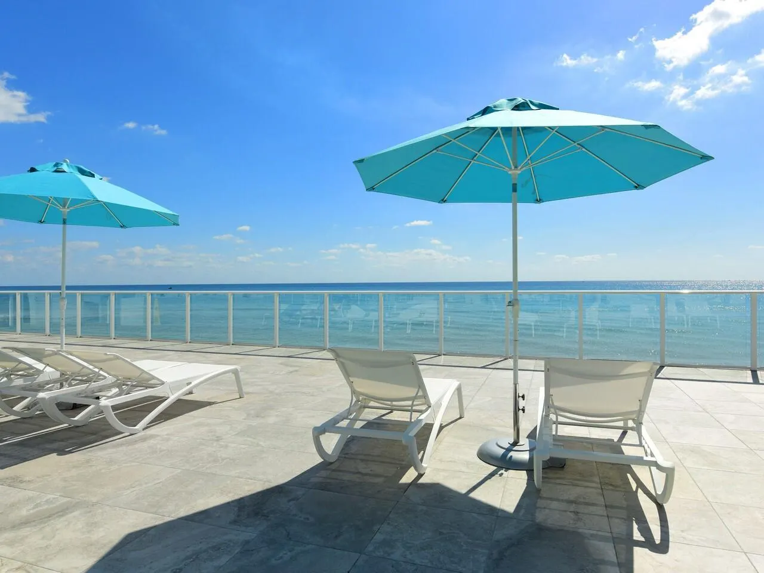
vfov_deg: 66.0
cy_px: 286
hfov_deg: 81.7
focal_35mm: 20
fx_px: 441
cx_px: 382
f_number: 5.6
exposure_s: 1/2000
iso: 250
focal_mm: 20
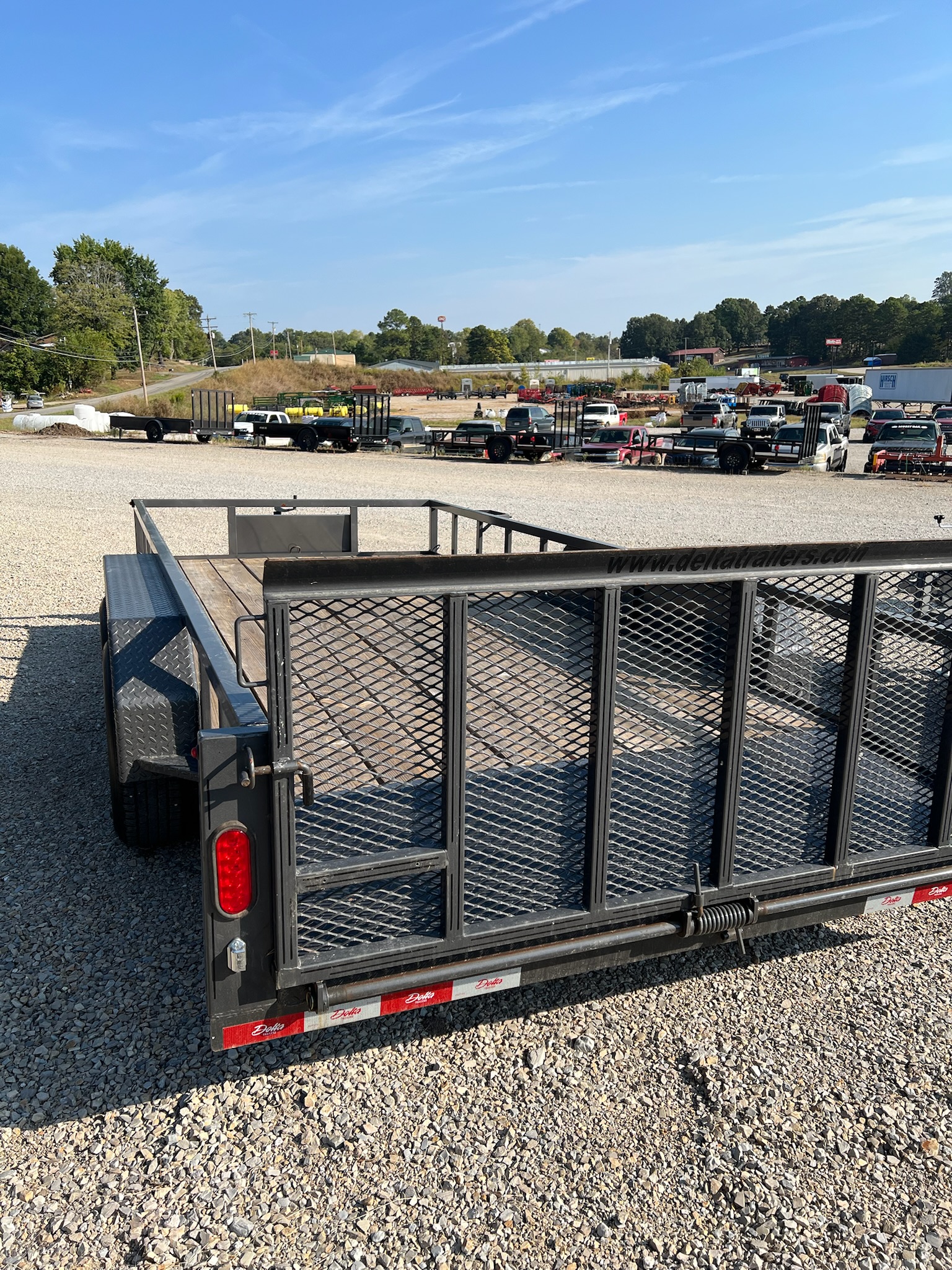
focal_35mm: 26
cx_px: 476
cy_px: 635
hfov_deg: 53.1
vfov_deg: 67.3
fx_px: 953
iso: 50
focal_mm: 5.7
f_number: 1.5
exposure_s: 1/3165
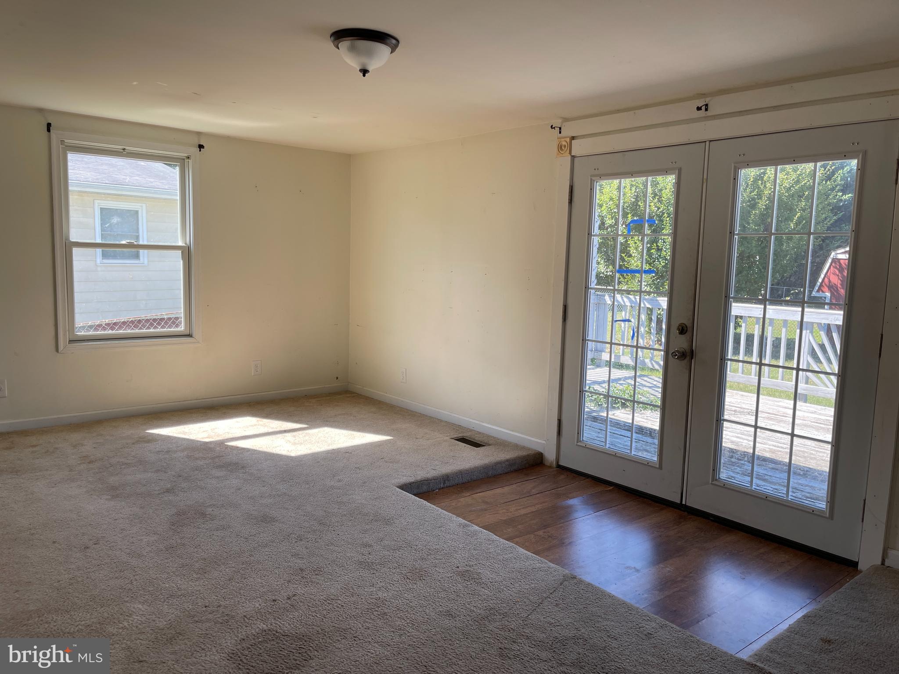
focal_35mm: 26
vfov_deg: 53.1
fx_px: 675
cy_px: 337
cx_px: 450
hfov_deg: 67.3
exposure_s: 1/286
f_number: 1.6
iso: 32
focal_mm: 5.1
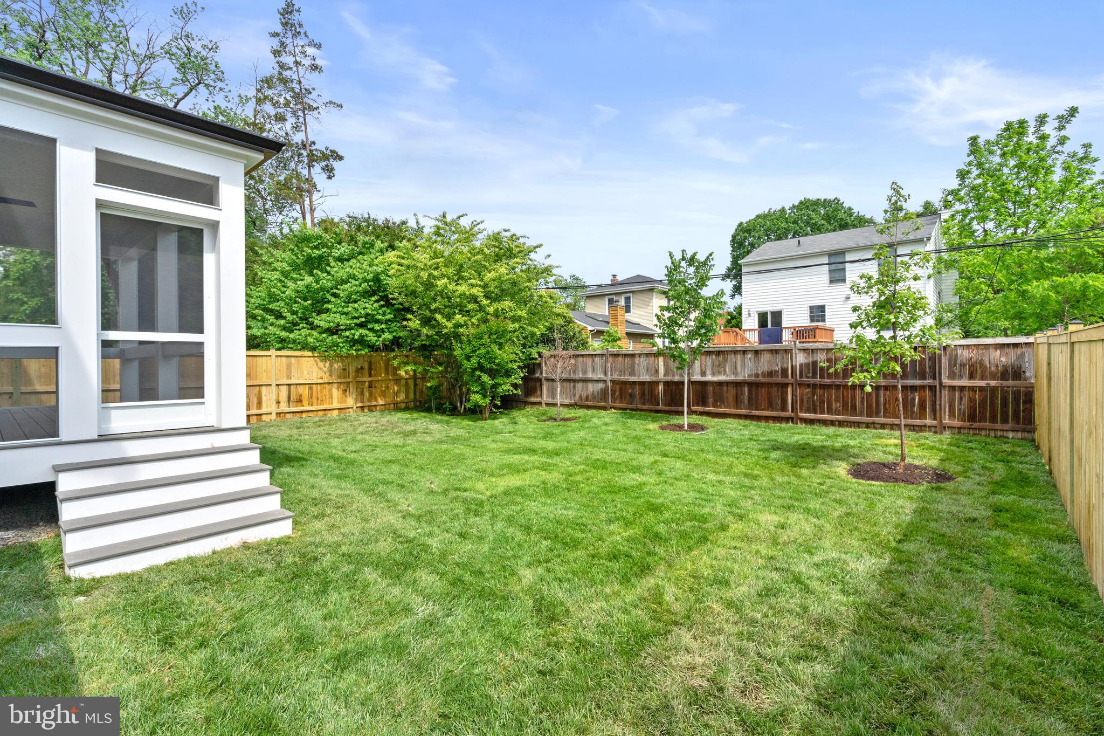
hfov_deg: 96.7
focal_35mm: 16
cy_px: 368
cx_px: 552
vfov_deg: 73.7
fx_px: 491
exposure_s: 1/1000
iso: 500
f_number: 9
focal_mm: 16
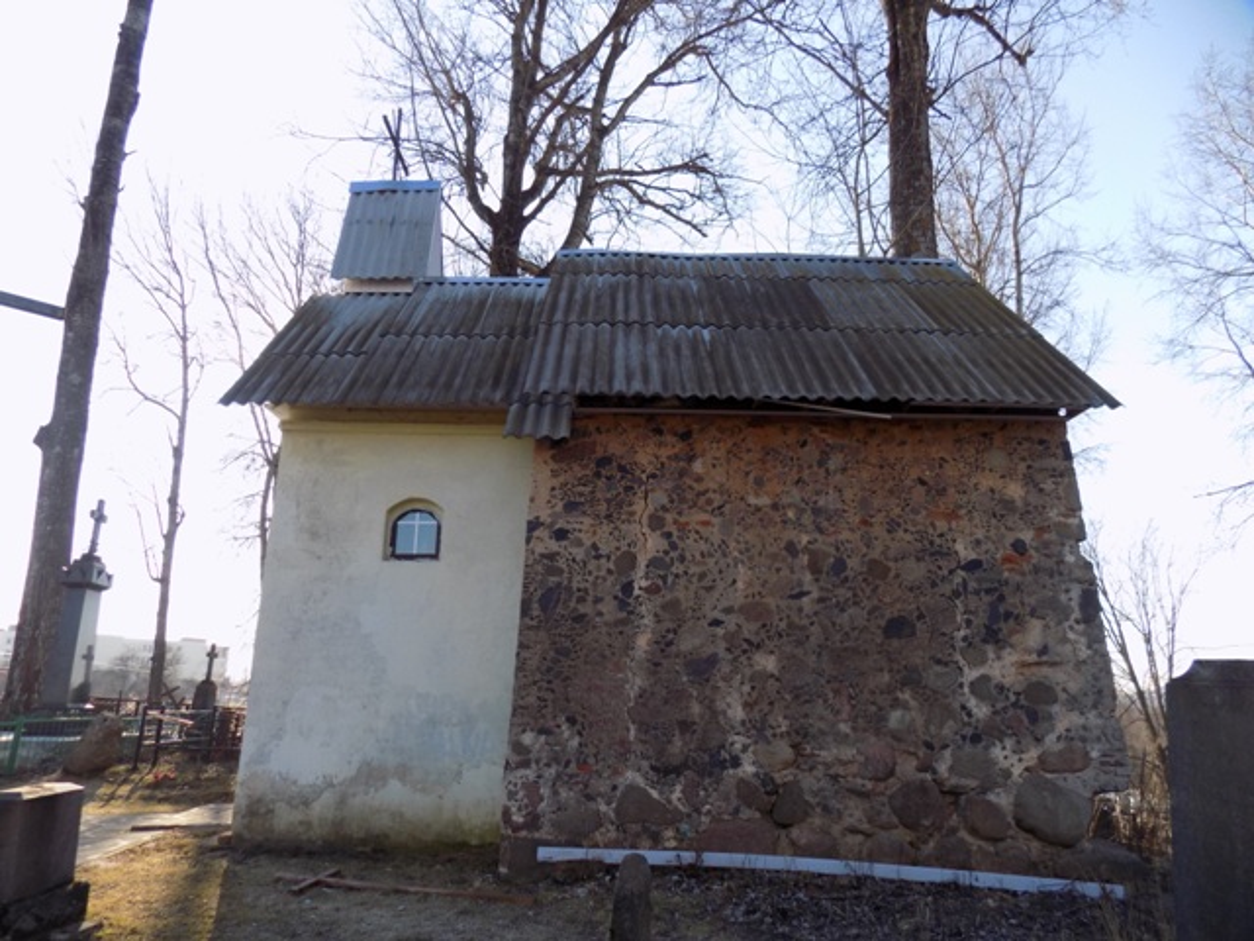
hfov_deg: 73.9
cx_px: 627
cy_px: 470
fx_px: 833
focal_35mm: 23
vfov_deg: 58.9
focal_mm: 4
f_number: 3.1
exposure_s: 1/400
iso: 80
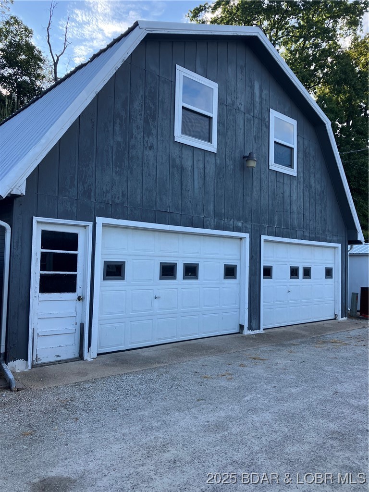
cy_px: 246
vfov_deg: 63.4
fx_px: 398
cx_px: 184
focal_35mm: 28
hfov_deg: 49.7
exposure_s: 1/401
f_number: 1.8
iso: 32
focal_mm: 3.99
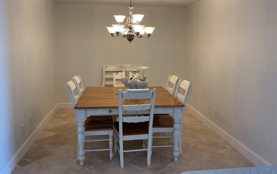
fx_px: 234
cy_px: 70
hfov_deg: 61.2
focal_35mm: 31
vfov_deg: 40.5
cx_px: 139
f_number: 1.8
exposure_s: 1/60
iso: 80
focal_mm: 3
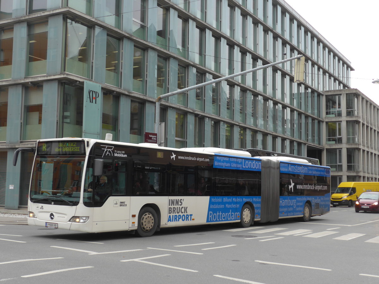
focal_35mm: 49
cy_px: 142
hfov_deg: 38.9
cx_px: 190
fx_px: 536
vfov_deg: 29.7
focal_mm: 10.1
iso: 125
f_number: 3.2
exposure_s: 1/250
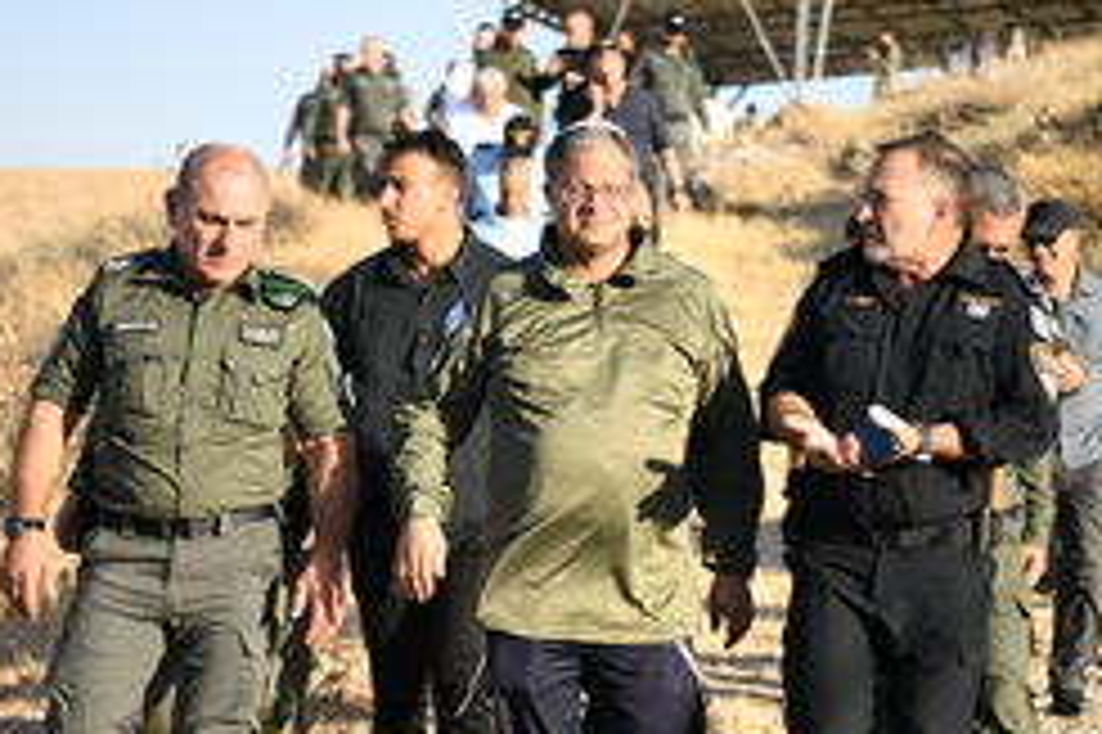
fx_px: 3242
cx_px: 598
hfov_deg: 19.3
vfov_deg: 12.9
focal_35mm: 106
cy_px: 522
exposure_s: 1/1600
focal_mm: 65
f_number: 2.8
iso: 250
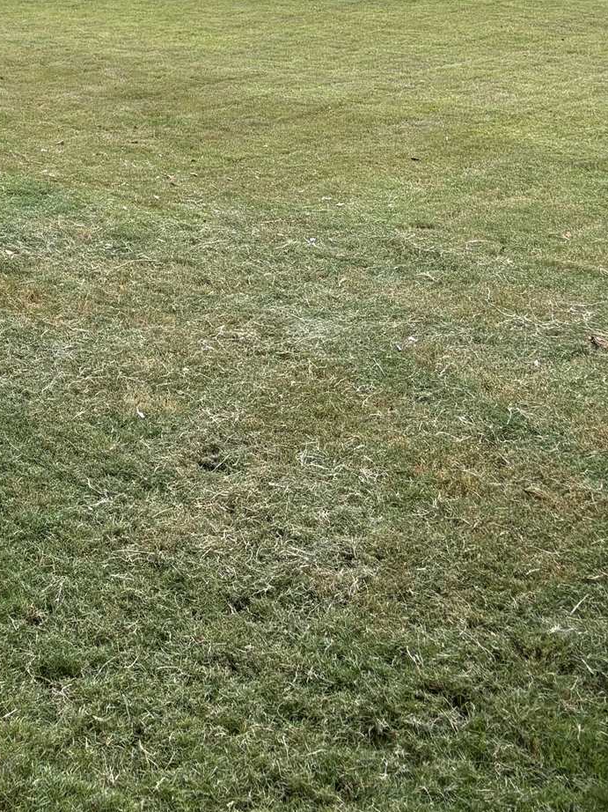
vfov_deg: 28.0
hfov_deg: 20.9
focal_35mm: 65
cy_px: -2
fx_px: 1523
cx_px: -148
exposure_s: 1/2012
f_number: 1.6
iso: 64
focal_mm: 5.96
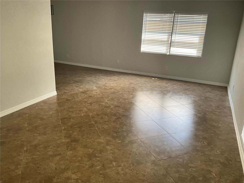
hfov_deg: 61.7
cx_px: 122
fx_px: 204
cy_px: 92
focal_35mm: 29
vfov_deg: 48.2
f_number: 1.8
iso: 64
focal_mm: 3
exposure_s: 1/120
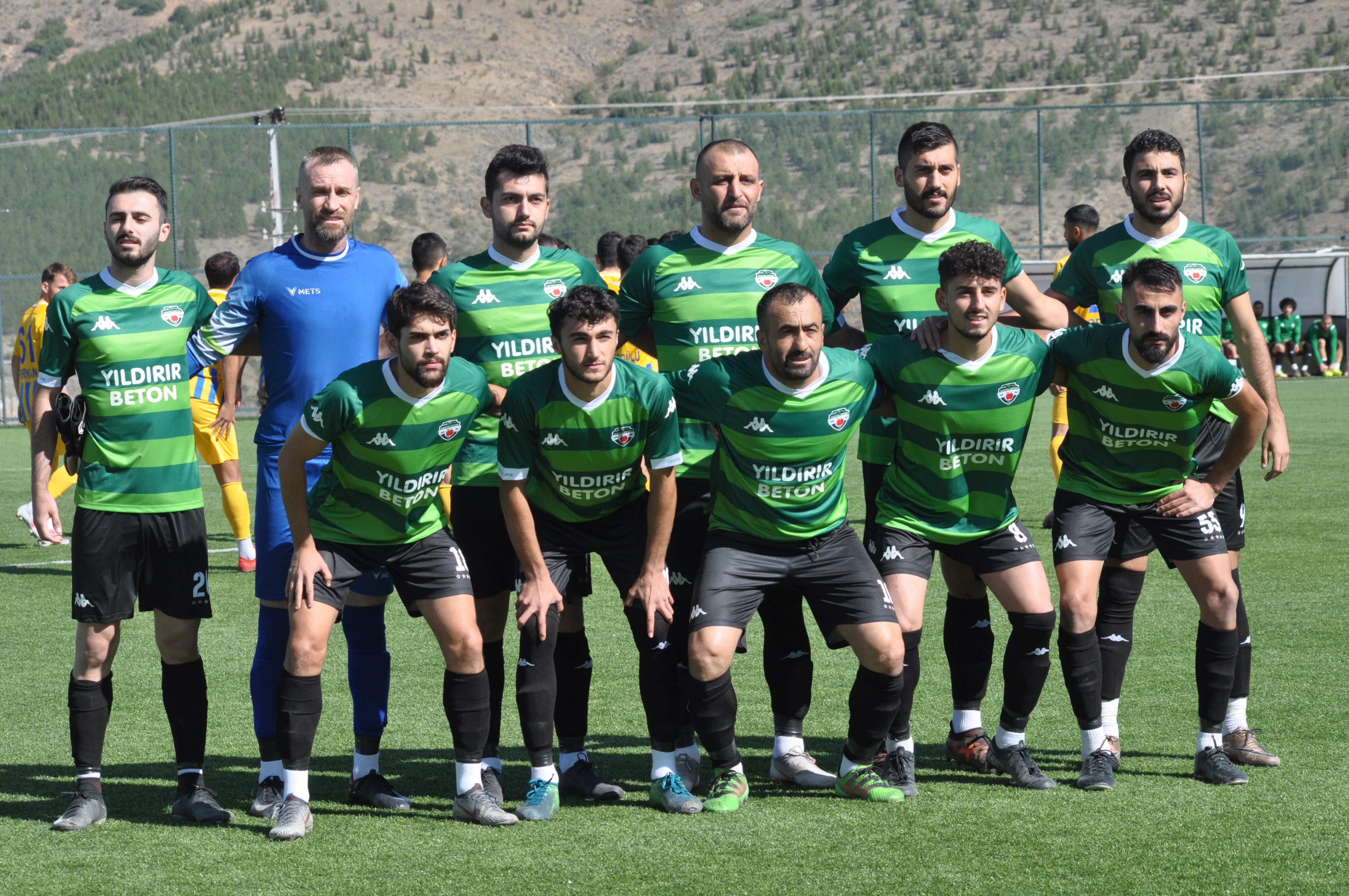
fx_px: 4379
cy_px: 448
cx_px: 674
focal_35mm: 117
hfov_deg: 17.5
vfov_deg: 11.7
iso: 400
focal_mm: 78
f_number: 7.1
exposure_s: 1/800
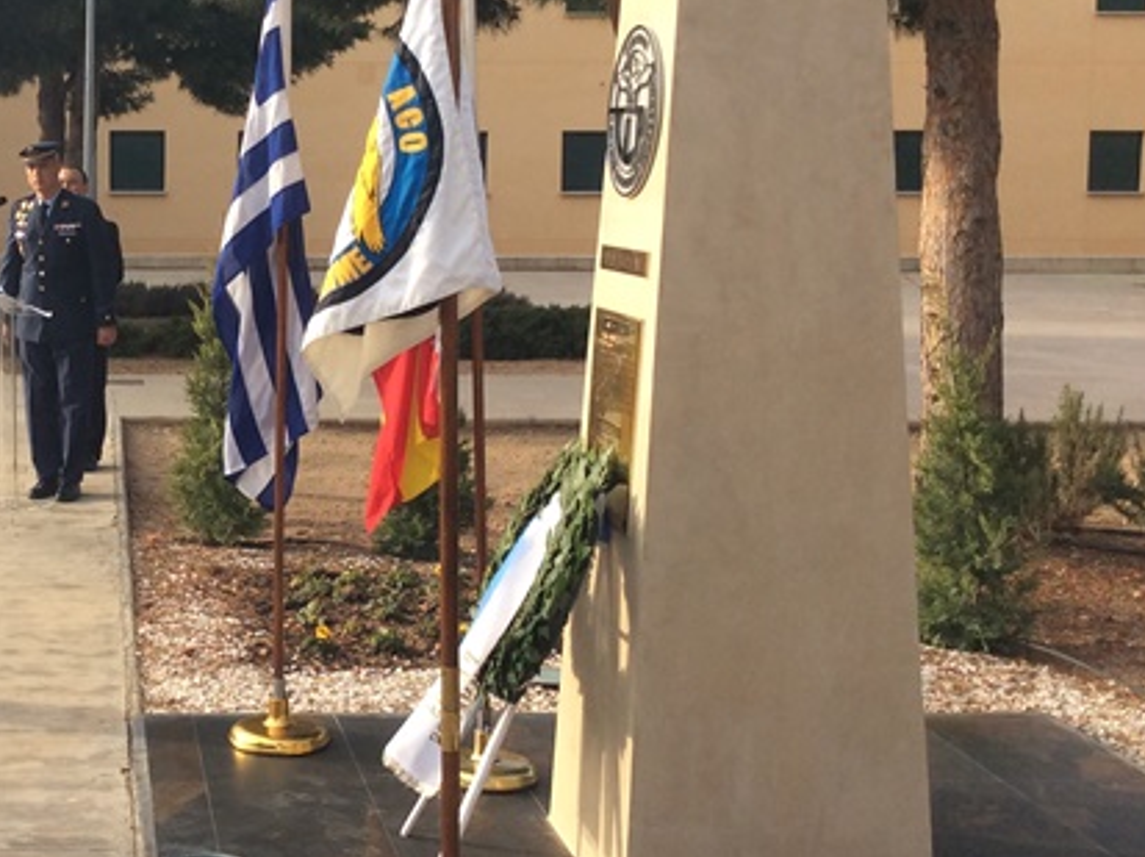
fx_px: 2049
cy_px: 324
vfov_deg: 23.6
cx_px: 111
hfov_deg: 29.9
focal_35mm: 62
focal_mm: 3.3
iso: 32
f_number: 2.4
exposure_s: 1/443
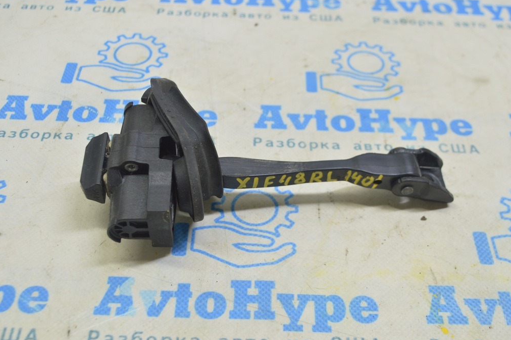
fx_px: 674
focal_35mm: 48
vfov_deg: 28.3
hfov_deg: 41.5
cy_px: 168
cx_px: 259
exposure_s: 1/20
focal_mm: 31
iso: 400
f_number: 5.6
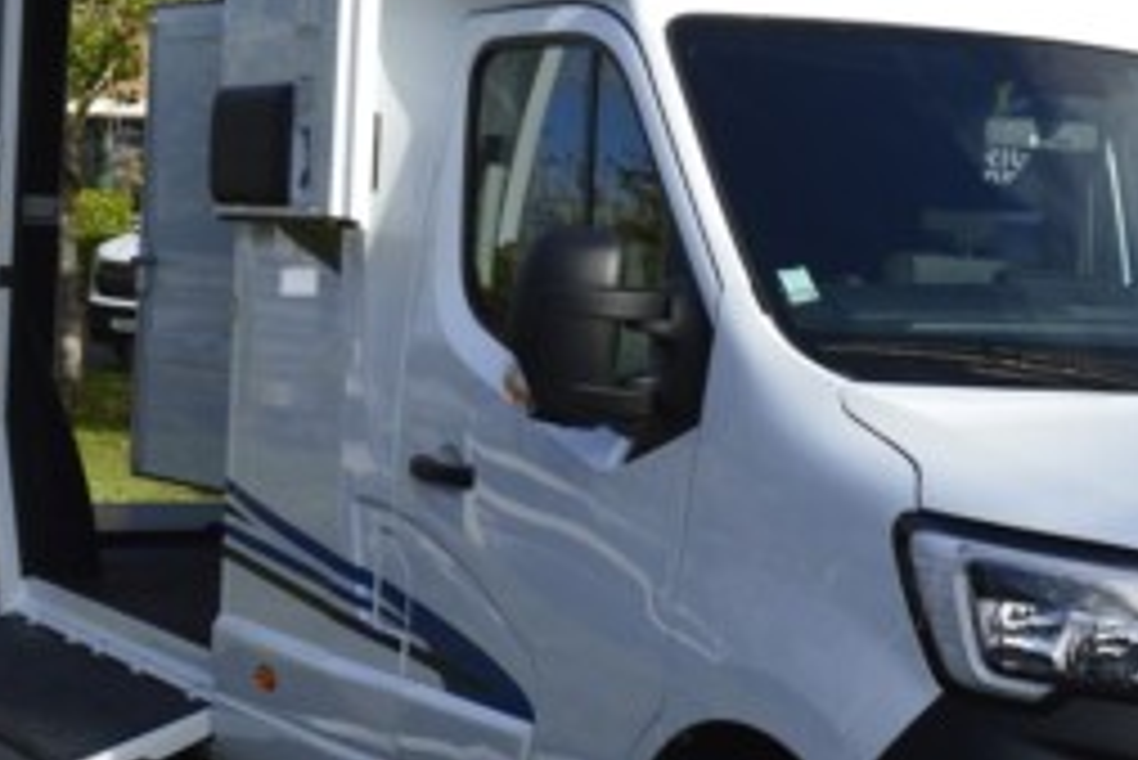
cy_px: 376
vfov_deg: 16.5
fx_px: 2625
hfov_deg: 24.3
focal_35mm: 83
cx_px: 796
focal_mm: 20
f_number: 11
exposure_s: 1/400
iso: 400
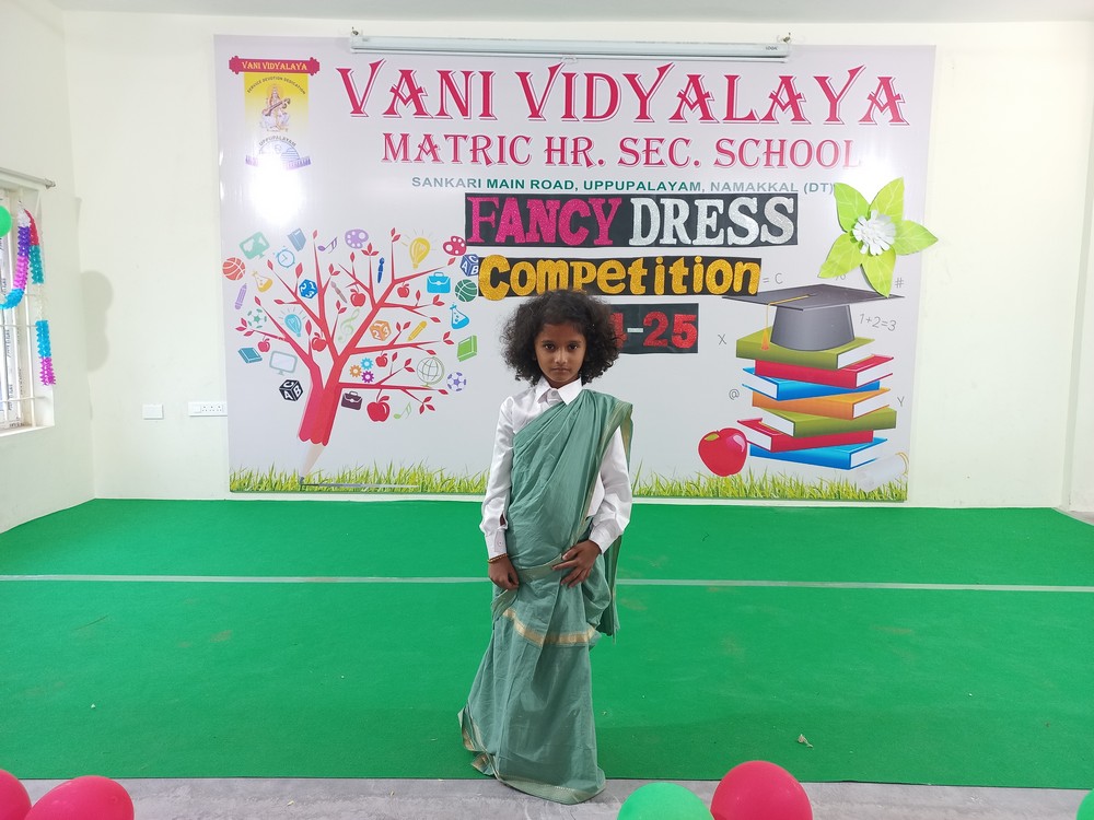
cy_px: 410
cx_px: 547
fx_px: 790
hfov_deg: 69.4
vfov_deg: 54.9
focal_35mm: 25
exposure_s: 1/33.3
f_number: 1.8
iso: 250
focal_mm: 4.6
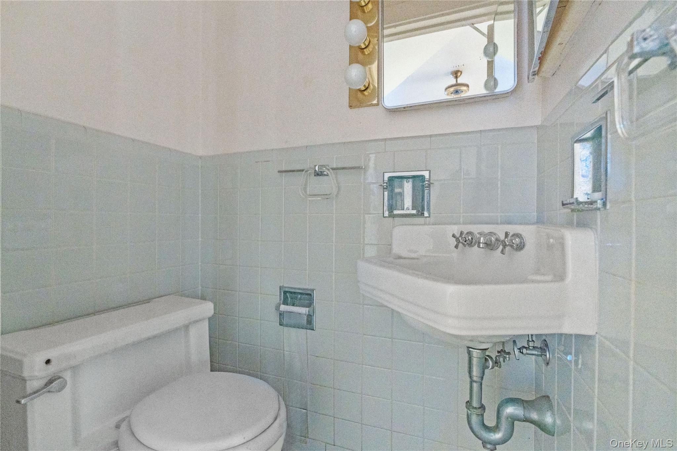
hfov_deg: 96.7
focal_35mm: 16
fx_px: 301
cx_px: 338
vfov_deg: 73.7
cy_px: 226
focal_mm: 16
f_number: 5.6
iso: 3200
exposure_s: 1/10
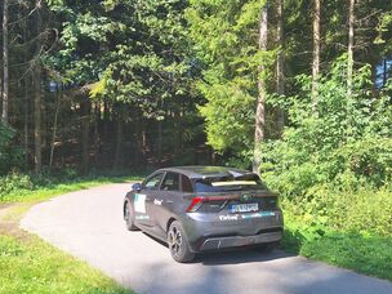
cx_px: 195
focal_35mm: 31
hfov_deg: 58.4
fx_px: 351
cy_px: 170
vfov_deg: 45.3
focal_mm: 5.54
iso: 40
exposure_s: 1/733
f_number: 1.8
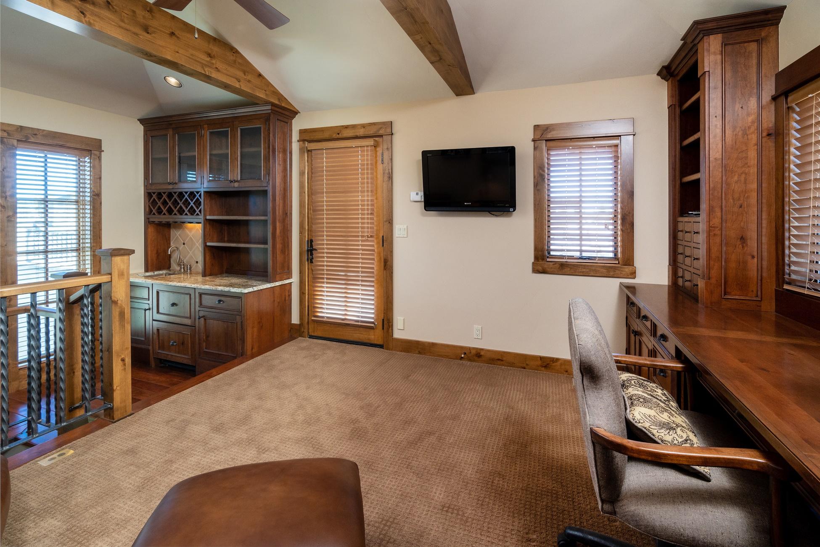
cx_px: 410
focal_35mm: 15
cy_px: 274
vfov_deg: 77.3
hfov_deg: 100.4
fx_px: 342
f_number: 8
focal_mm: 10
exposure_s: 1/13
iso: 400
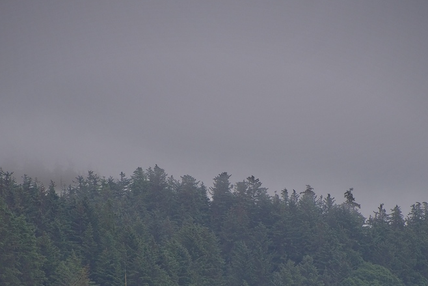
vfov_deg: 2.8
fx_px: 5779
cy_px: 249
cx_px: 190
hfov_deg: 4.2
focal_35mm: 486
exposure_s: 1/500
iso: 360
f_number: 5.6
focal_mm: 250
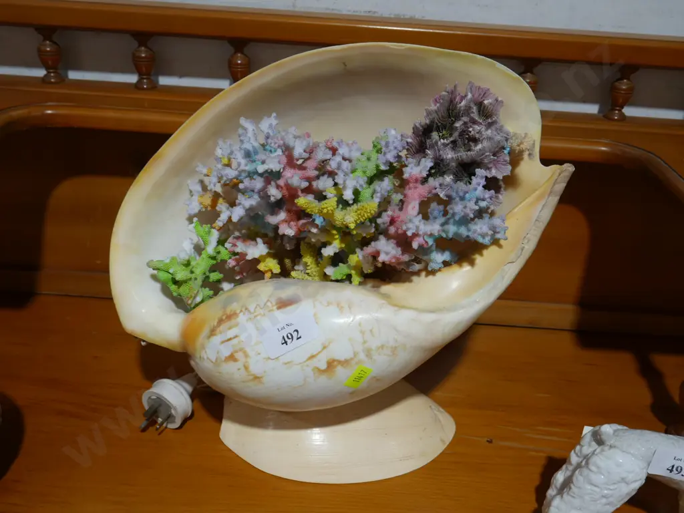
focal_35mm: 36
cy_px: 256
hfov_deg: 51.4
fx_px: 711
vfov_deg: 39.7
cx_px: 342
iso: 400
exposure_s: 1/60
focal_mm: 18
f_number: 5.6
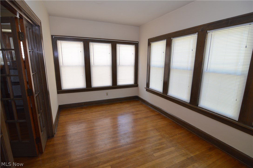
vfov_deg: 71.9
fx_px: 116
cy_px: 84
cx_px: 126
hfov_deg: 95.0
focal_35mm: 16
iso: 400
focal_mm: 11
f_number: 3.5
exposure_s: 1/60
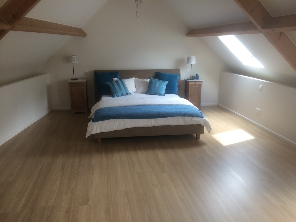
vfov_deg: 48.2
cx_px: 148
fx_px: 248
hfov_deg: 61.7
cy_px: 111
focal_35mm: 29
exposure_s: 1/33
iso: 40
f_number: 2.2
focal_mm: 4.15
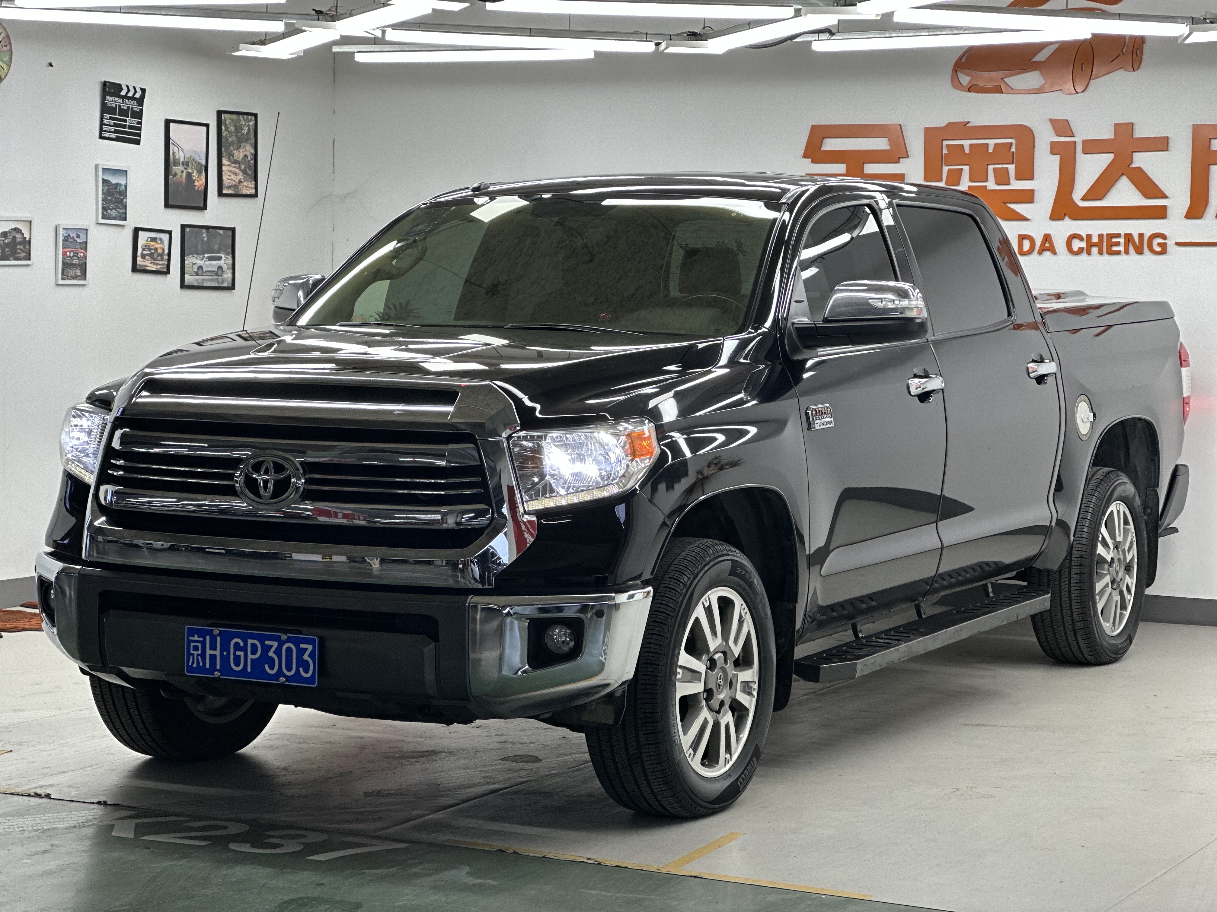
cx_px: 608
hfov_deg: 25.3
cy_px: 456
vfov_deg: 19.1
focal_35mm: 77
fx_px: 2707
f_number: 2.8
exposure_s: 1/100
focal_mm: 9
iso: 100
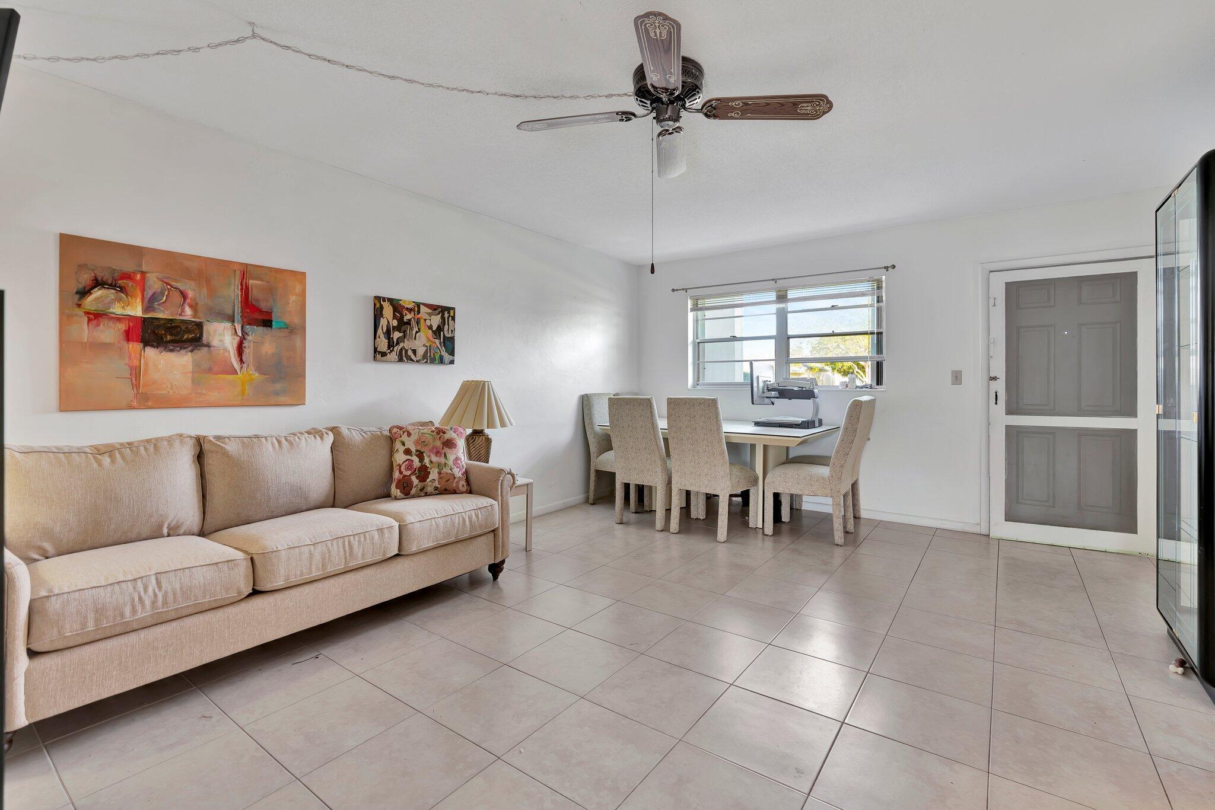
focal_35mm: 16
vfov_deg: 73.8
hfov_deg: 96.7
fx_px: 540
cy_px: 405
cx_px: 608
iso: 100
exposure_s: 1/4
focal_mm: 16
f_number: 5.6
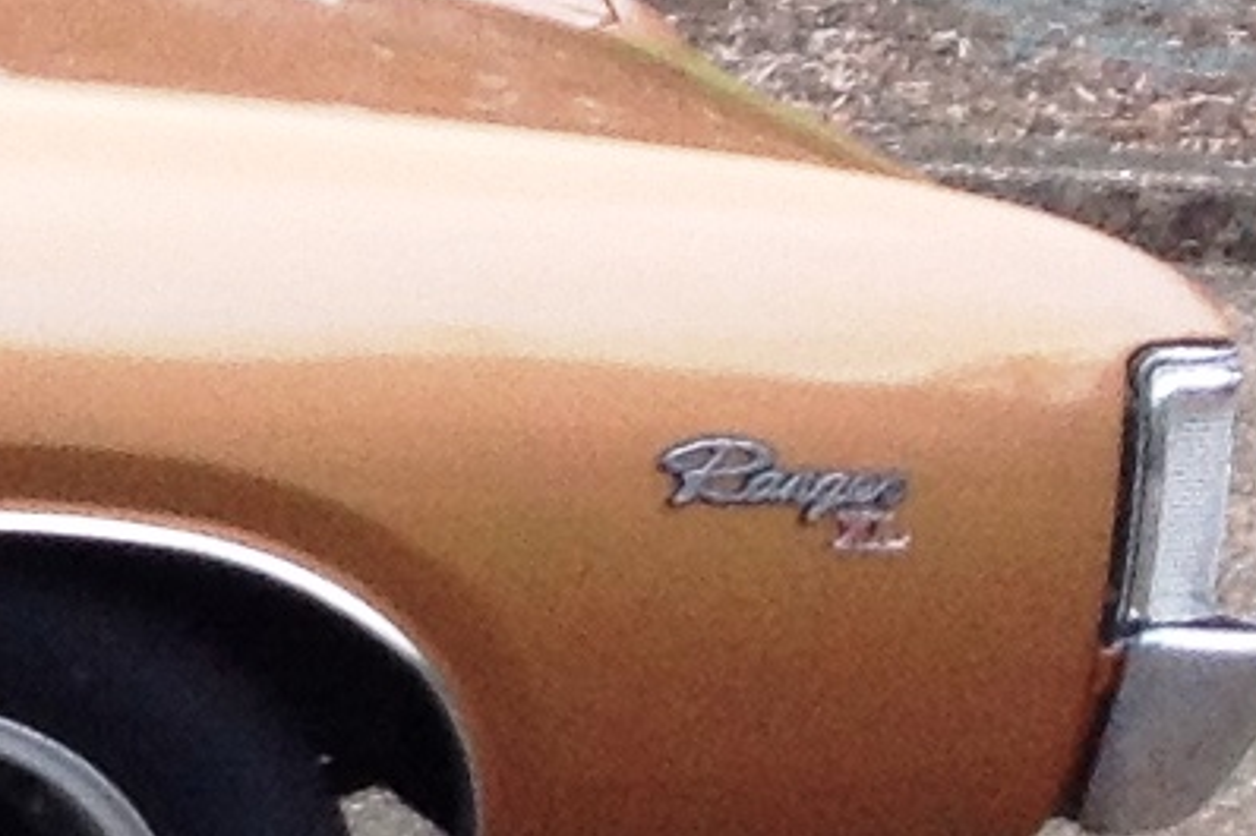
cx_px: -2635
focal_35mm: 237
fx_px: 8265
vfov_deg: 5.8
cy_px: -91
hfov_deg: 7.5
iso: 64
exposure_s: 1/120
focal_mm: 4.28
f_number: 2.4
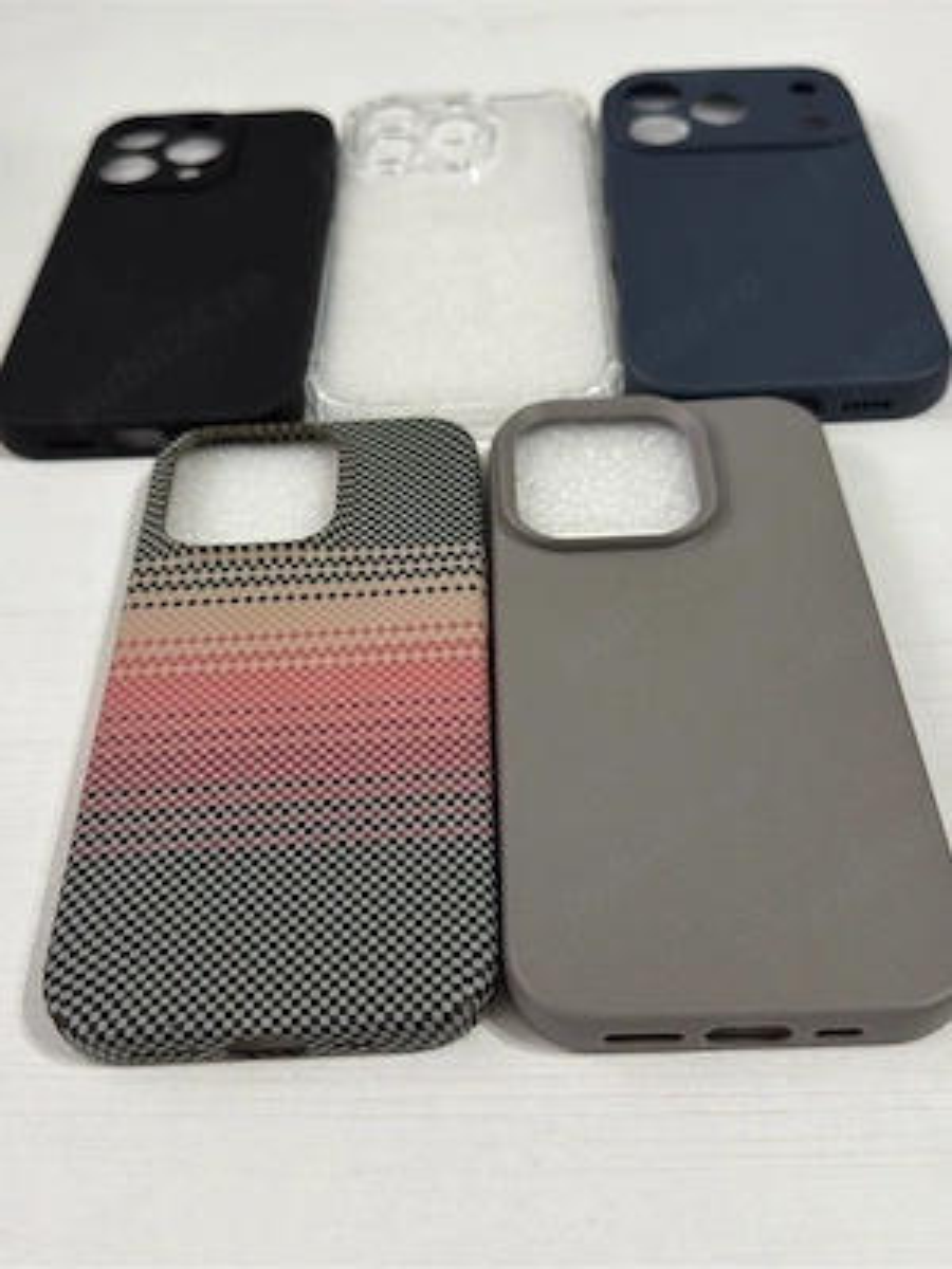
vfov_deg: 52.6
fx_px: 1283
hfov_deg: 40.7
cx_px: 476
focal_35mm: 35
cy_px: 634
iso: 250
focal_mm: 6.76
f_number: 1.78
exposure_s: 1/50
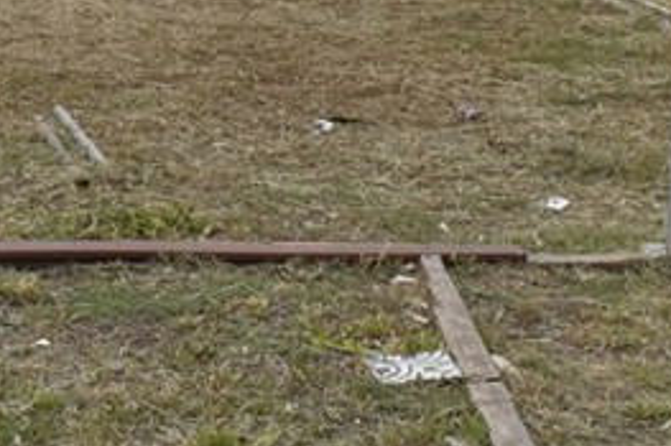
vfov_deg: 11.5
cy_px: -68
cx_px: -89
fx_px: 2179
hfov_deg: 16.9
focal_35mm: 117
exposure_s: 1/125
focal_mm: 20
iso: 100
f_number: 14
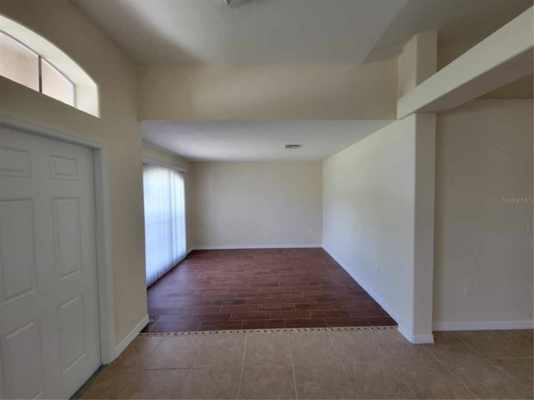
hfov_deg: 106.2
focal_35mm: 13
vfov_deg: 89.9
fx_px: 201
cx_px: 267
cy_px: 200
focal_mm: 2.2
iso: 125
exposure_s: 1/60
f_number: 2.2
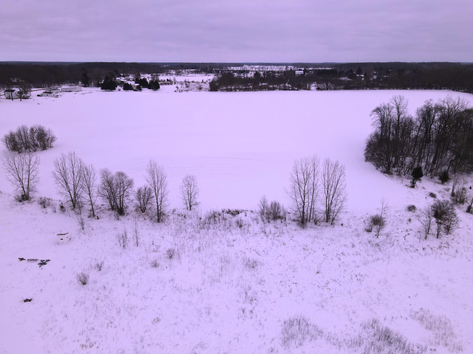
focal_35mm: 24
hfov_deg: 71.6
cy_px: 177
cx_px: 236
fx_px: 328
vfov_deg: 56.8
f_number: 2.8
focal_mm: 4.5
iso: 100
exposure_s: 1/120
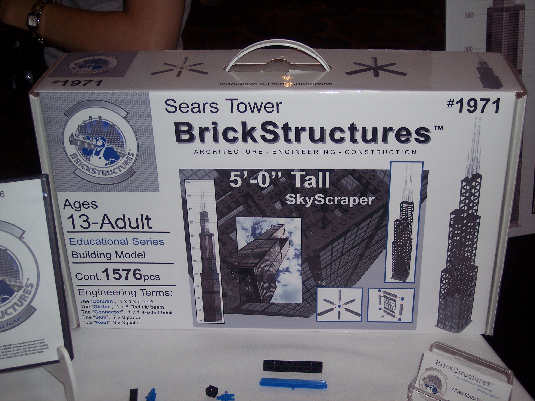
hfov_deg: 36.8
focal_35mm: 52
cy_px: 200
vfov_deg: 28.0
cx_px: 268
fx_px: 804
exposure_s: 1/60
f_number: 3.4
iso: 100
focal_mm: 10.7
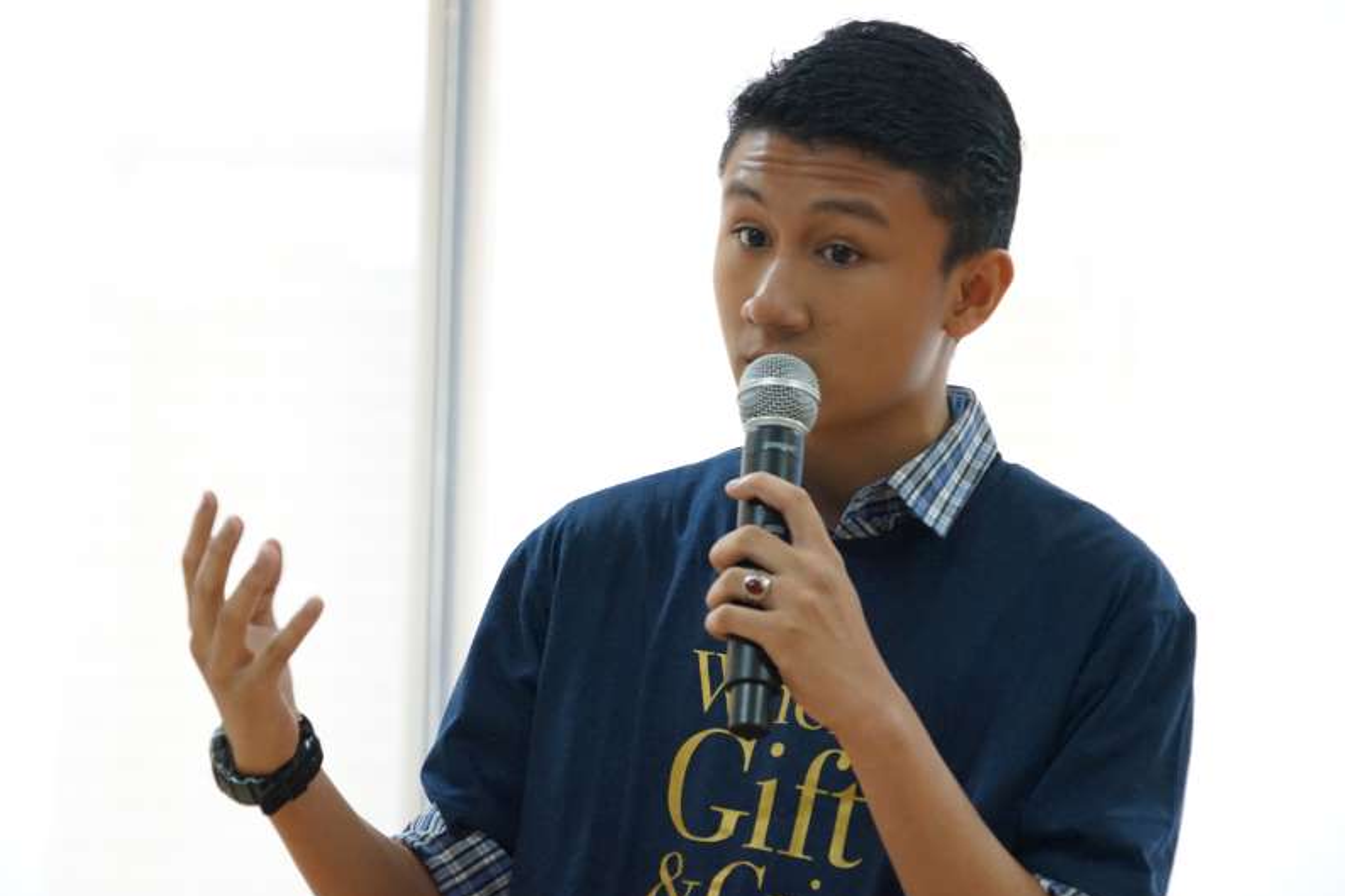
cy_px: 450
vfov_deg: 10.3
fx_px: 4968
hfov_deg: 15.4
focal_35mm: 133
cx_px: 672
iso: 6400
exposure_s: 1/100
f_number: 6.3
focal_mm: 132
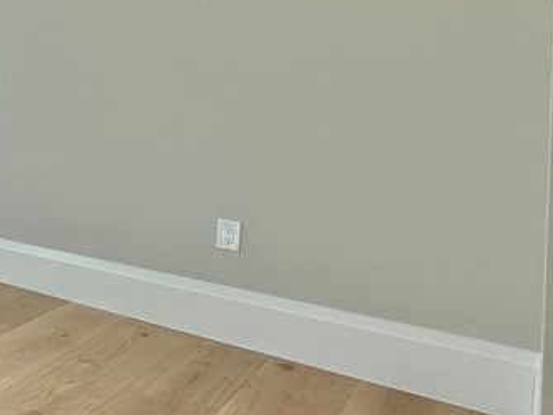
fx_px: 687
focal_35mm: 43
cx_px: -281
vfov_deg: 32.7
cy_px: 85
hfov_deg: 28.3
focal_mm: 2.22
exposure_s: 1/268
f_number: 2.2
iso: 64
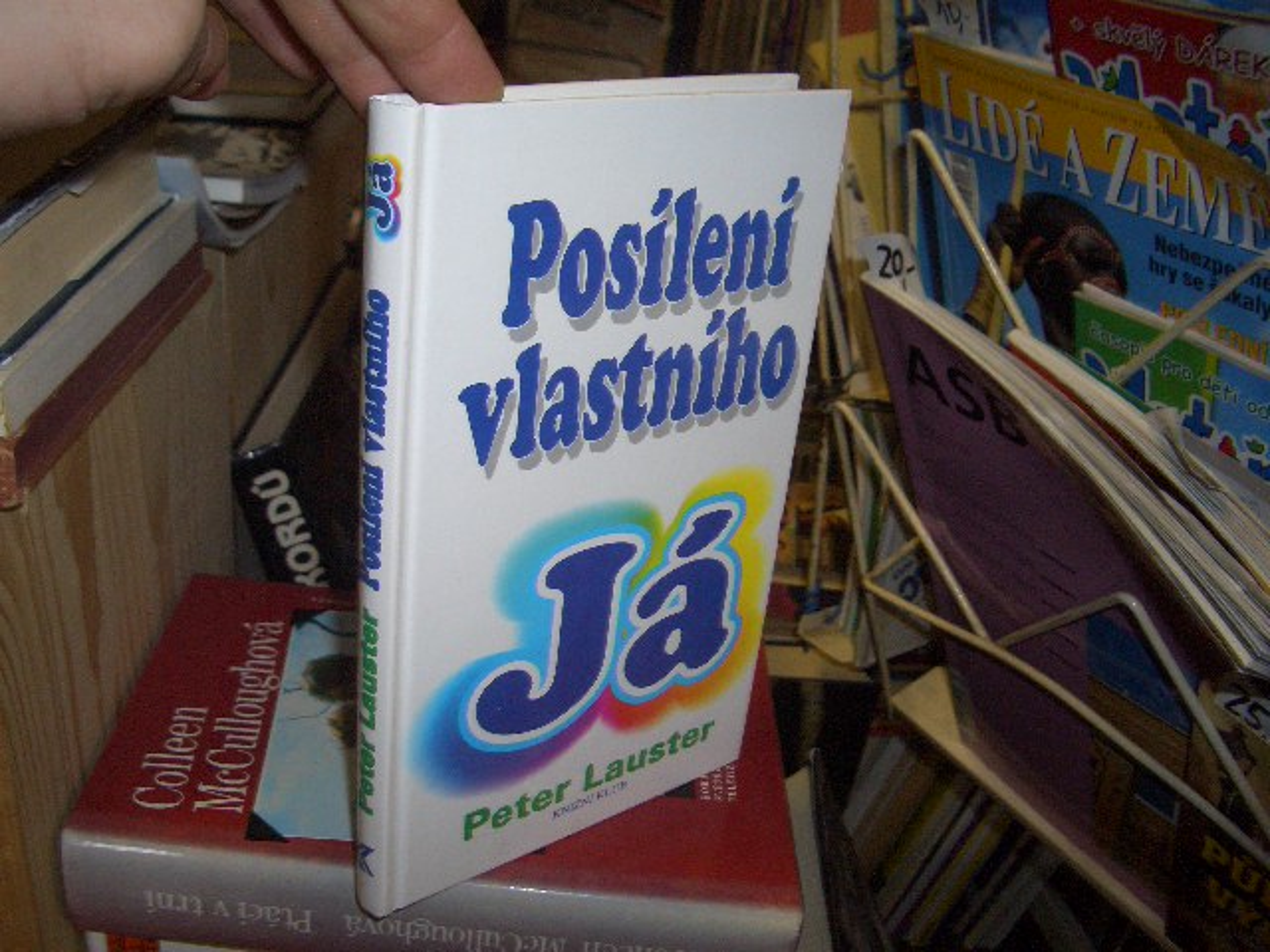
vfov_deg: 40.7
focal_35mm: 35
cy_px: 476
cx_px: 635
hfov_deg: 52.6
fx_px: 1284
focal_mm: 5.8
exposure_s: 1/60
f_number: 2.6
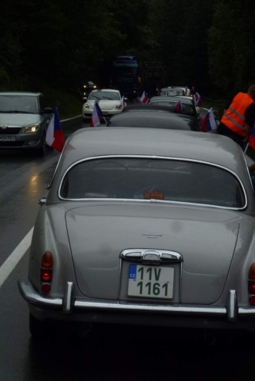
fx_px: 1157
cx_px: 138
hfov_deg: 12.6
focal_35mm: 109
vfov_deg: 18.7
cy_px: 191
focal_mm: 18.7
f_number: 5
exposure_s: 1/500
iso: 100
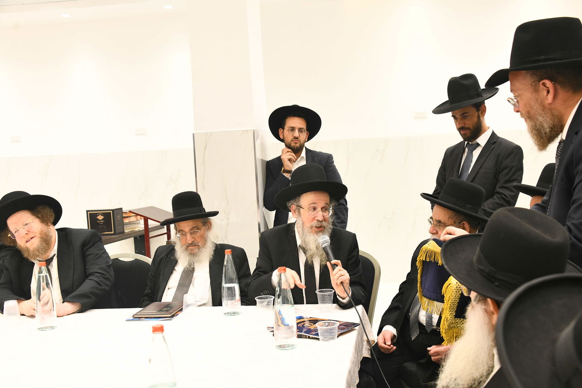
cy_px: 206
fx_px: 630
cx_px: 300
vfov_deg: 34.2
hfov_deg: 49.6
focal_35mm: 39
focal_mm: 36
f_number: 5.6
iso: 1600
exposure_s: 1/160
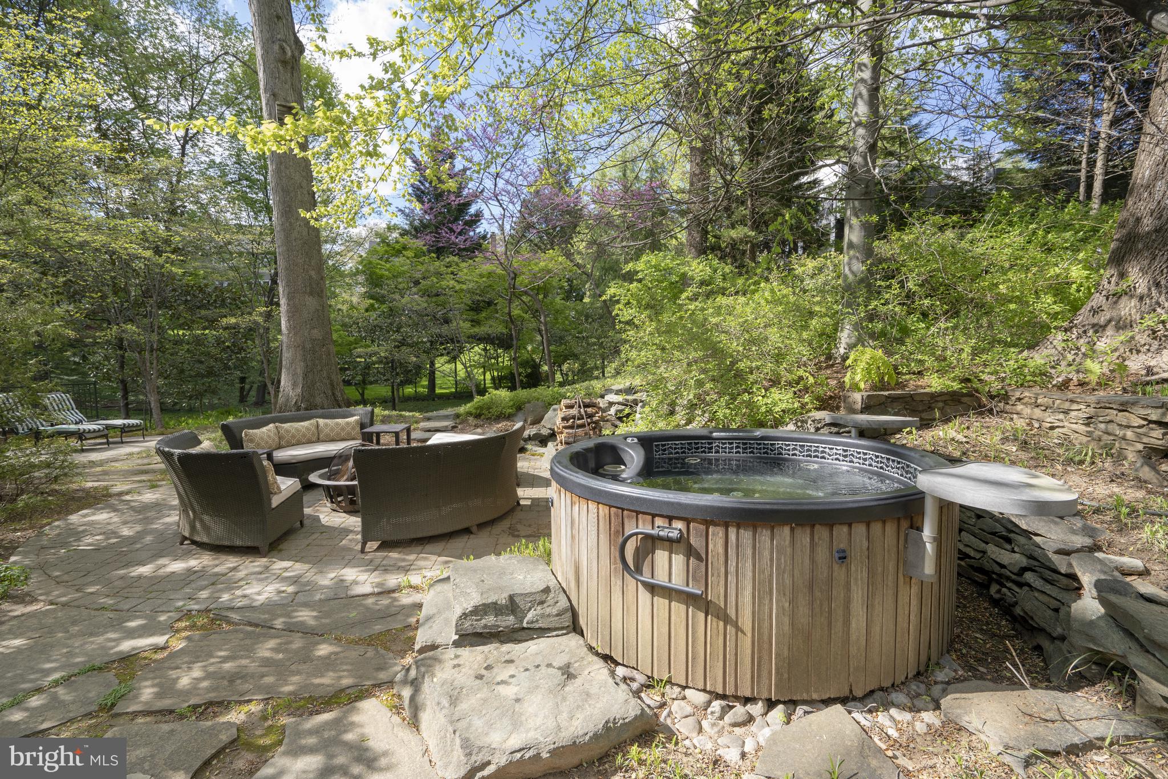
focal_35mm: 16
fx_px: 519
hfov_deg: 96.7
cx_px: 584
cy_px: 390
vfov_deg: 73.7
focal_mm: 16
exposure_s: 1/250
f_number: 8
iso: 500
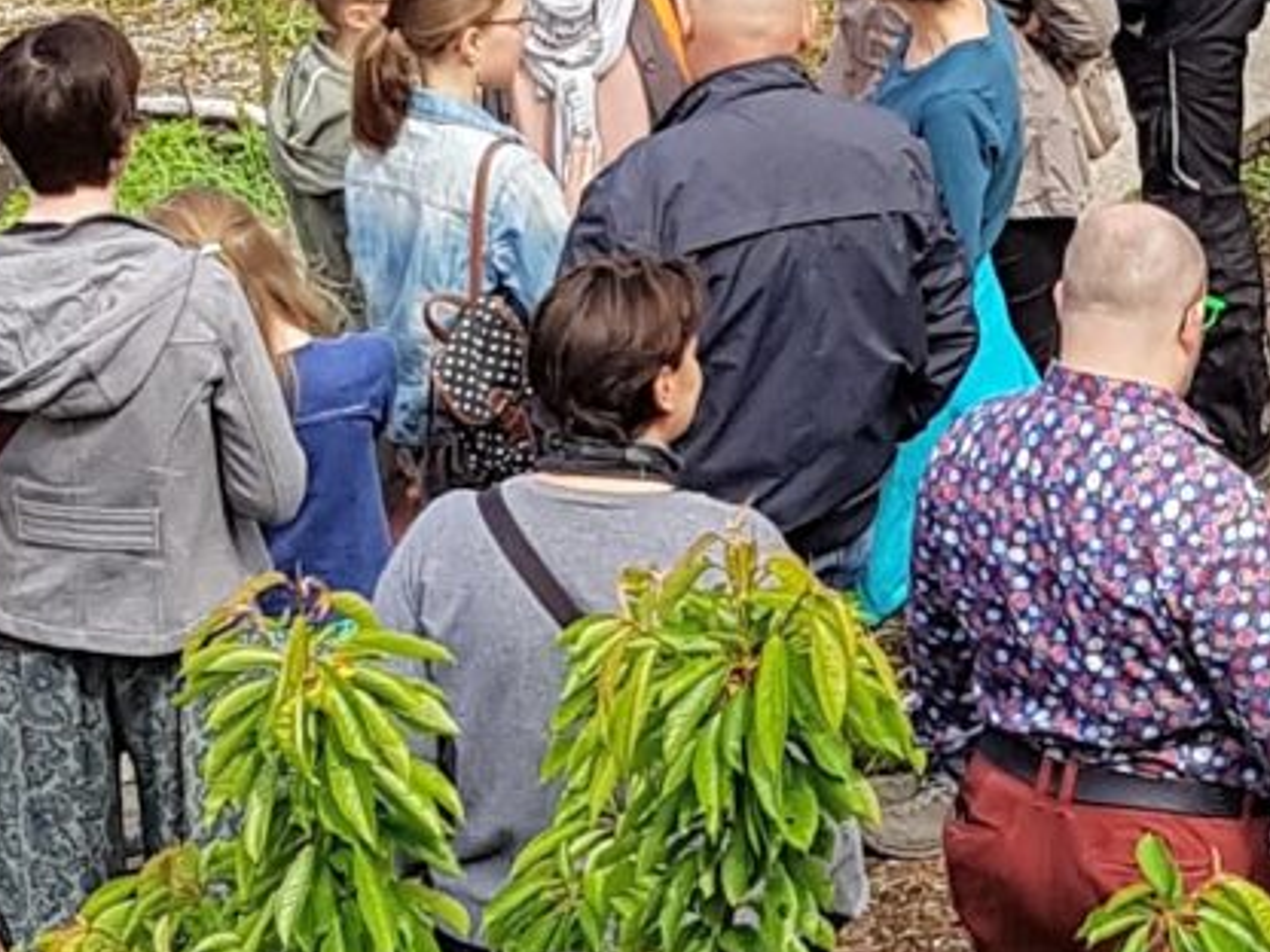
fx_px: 5870
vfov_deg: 9.3
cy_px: 278
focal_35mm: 160
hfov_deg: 12.1
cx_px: 1420
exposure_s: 1/1456
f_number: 1.7
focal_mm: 4.2
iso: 50
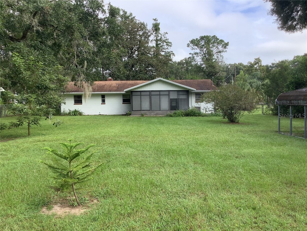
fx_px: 275
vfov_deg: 45.4
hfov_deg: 58.4
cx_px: 154
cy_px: 116
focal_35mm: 31
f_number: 2.4
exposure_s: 1/372
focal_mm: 3.3
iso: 25
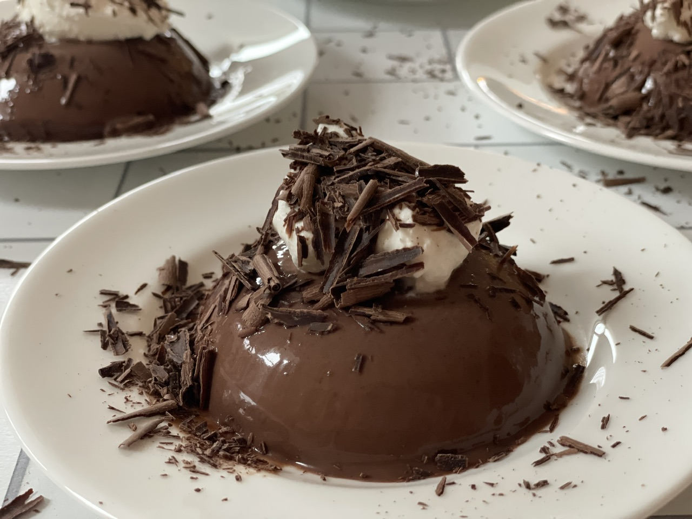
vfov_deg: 28.0
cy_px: 260
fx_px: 1040
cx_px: 346
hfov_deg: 36.8
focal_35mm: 52
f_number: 2
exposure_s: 1/40
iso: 400
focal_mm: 6
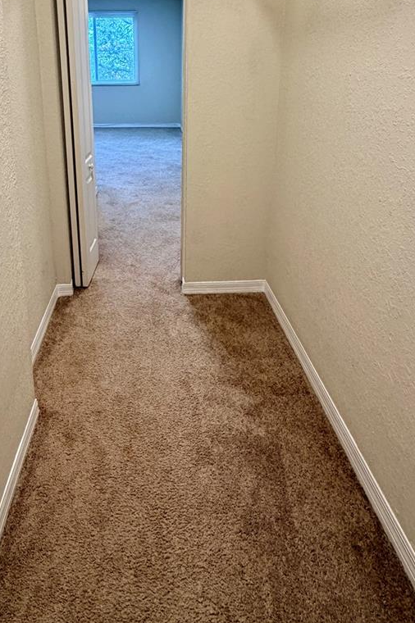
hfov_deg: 54.4
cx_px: 156
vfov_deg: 71.5
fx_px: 398
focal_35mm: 23
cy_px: 165
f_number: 2.2
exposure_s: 1/60
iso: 160
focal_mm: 2.22
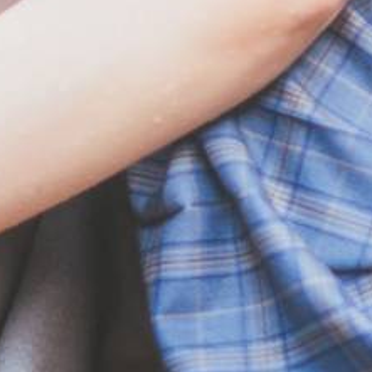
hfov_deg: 5.1
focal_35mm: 346
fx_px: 4207
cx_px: 369
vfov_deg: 4.9
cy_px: -496
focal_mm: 50
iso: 160
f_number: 1.4
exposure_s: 1/250
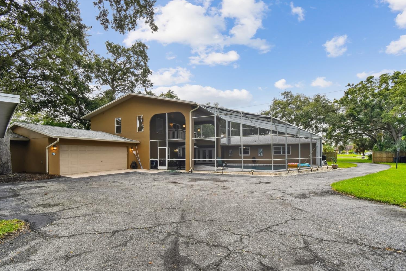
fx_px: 180
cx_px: 200
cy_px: 144
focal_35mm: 16
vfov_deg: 73.7
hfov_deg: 96.7
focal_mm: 10
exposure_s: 1/125
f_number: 7.1
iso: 100
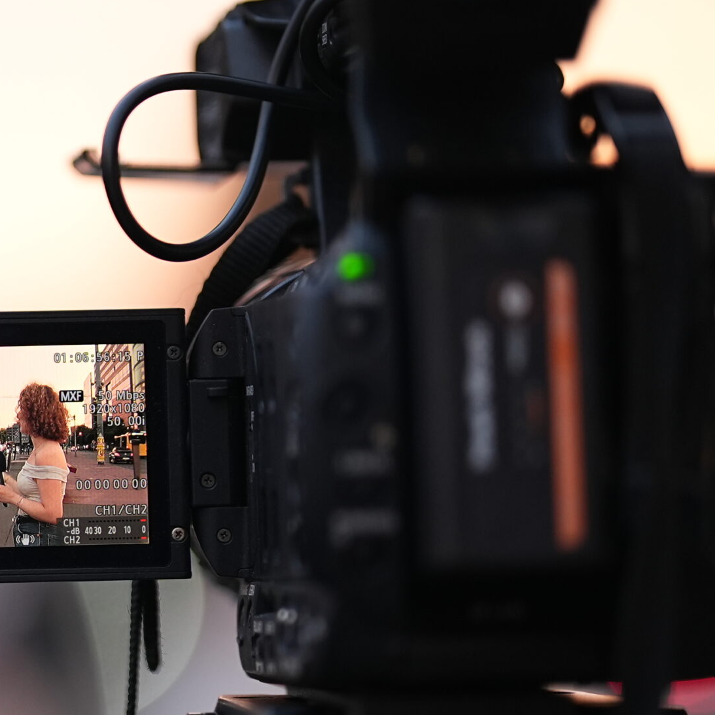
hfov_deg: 7.8
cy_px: 356
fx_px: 5211
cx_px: -60
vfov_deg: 7.8
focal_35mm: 223
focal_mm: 75
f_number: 1.2
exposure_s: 1/160
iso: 500
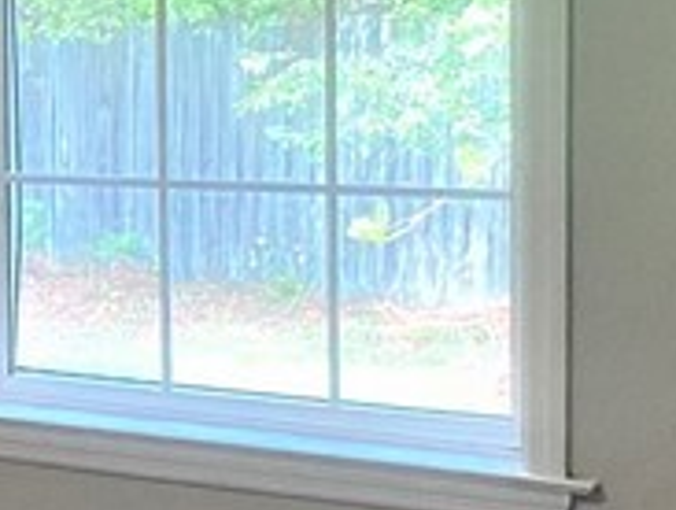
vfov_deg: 10.2
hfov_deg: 11.3
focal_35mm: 145
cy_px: 42
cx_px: -951
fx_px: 2837
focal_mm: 4.25
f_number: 1.8
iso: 100
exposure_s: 1/60
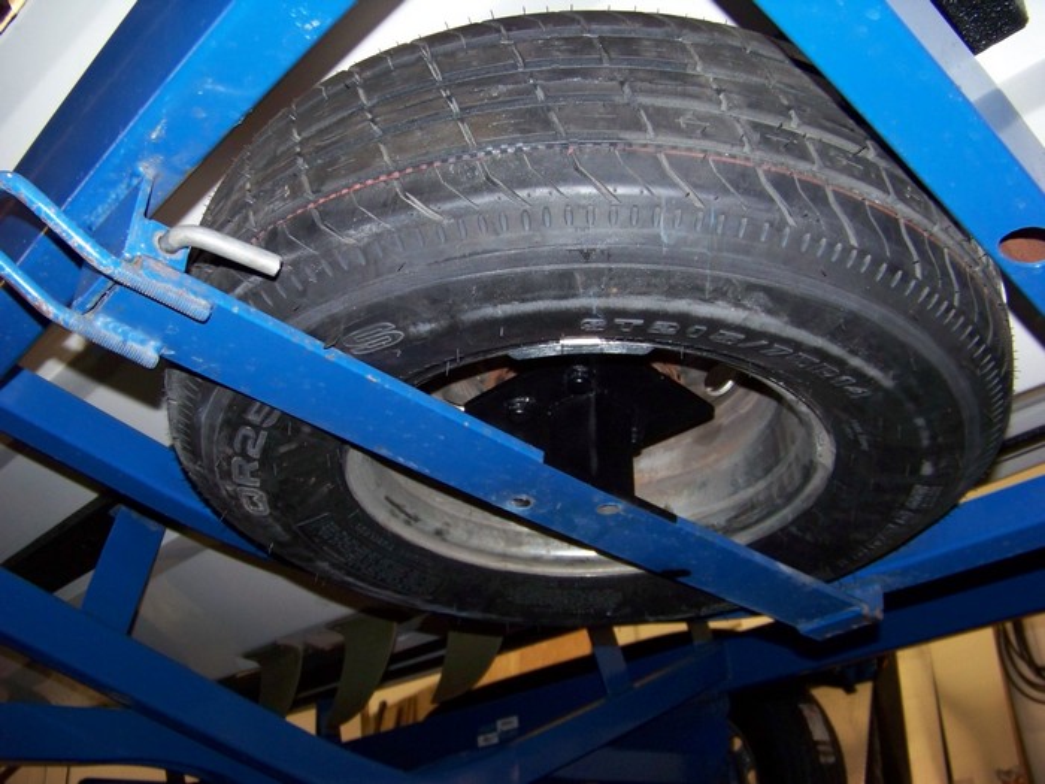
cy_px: 392
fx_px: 1087
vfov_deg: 39.7
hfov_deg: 51.4
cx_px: 522
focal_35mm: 36
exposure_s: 1/30
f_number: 2.8
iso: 200
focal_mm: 5.85
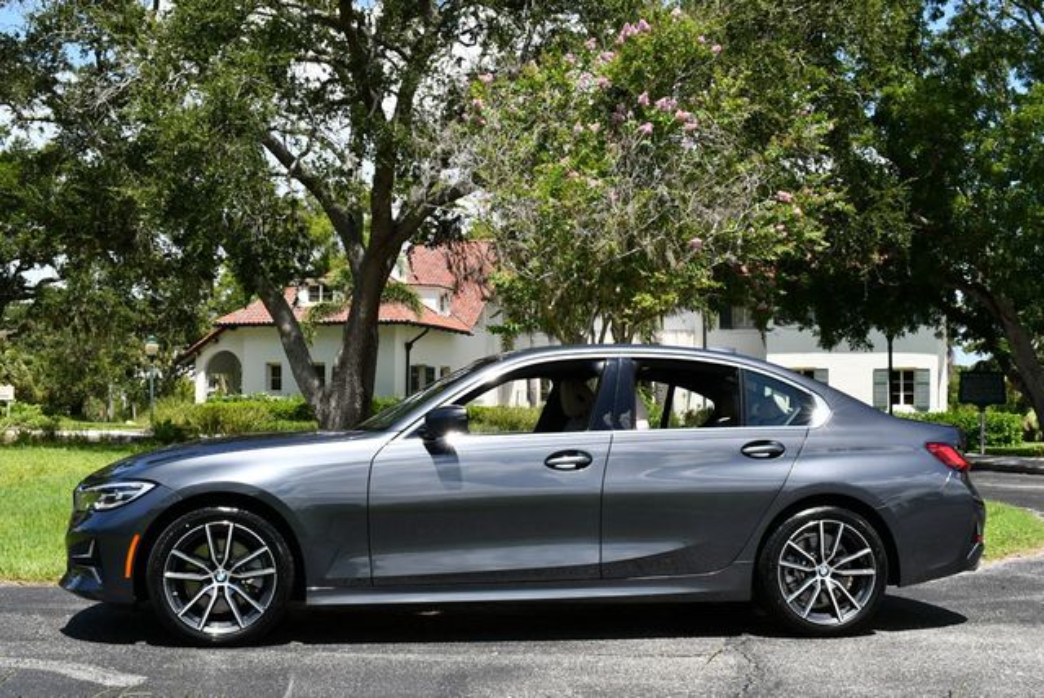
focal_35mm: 46
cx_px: 522
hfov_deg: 42.7
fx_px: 1335
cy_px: 349
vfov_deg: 29.3
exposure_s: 1/250
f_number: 8
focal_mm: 23
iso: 110
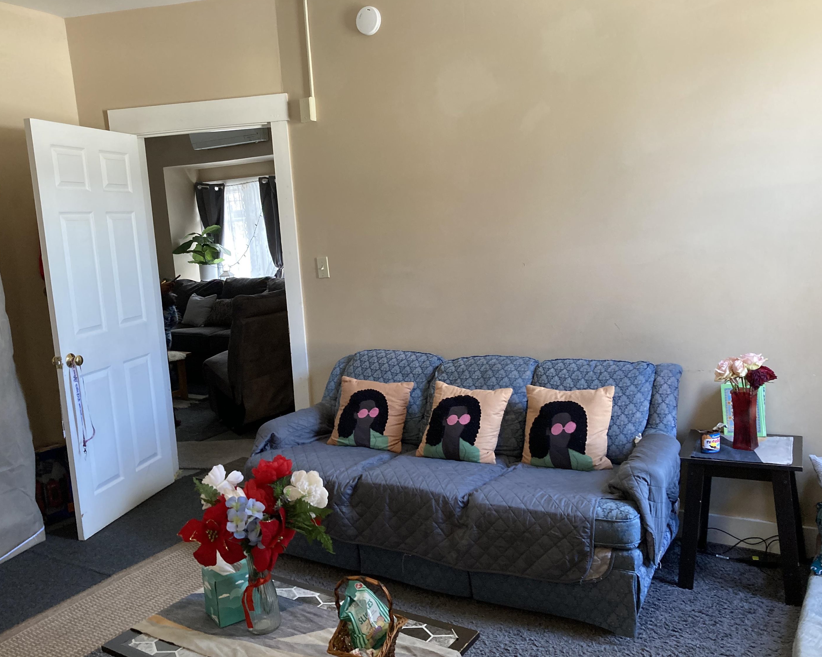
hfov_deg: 58.7
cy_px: 334
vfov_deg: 48.5
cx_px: 378
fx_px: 730
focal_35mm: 30
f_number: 1.8
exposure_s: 1/60
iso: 200
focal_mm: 3.99
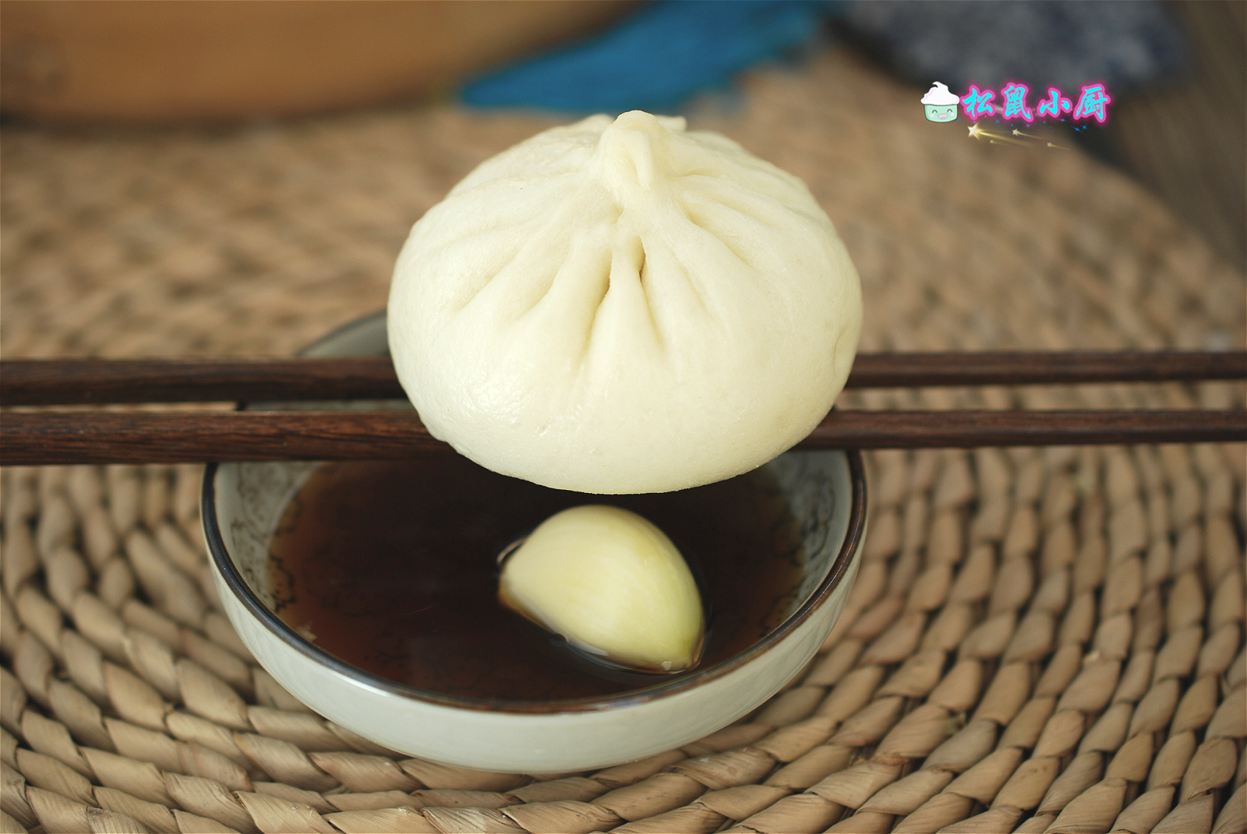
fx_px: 2081
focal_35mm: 60
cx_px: 624
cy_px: 417
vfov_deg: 22.7
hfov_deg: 33.4
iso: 100
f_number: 3
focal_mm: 40
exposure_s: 1/60
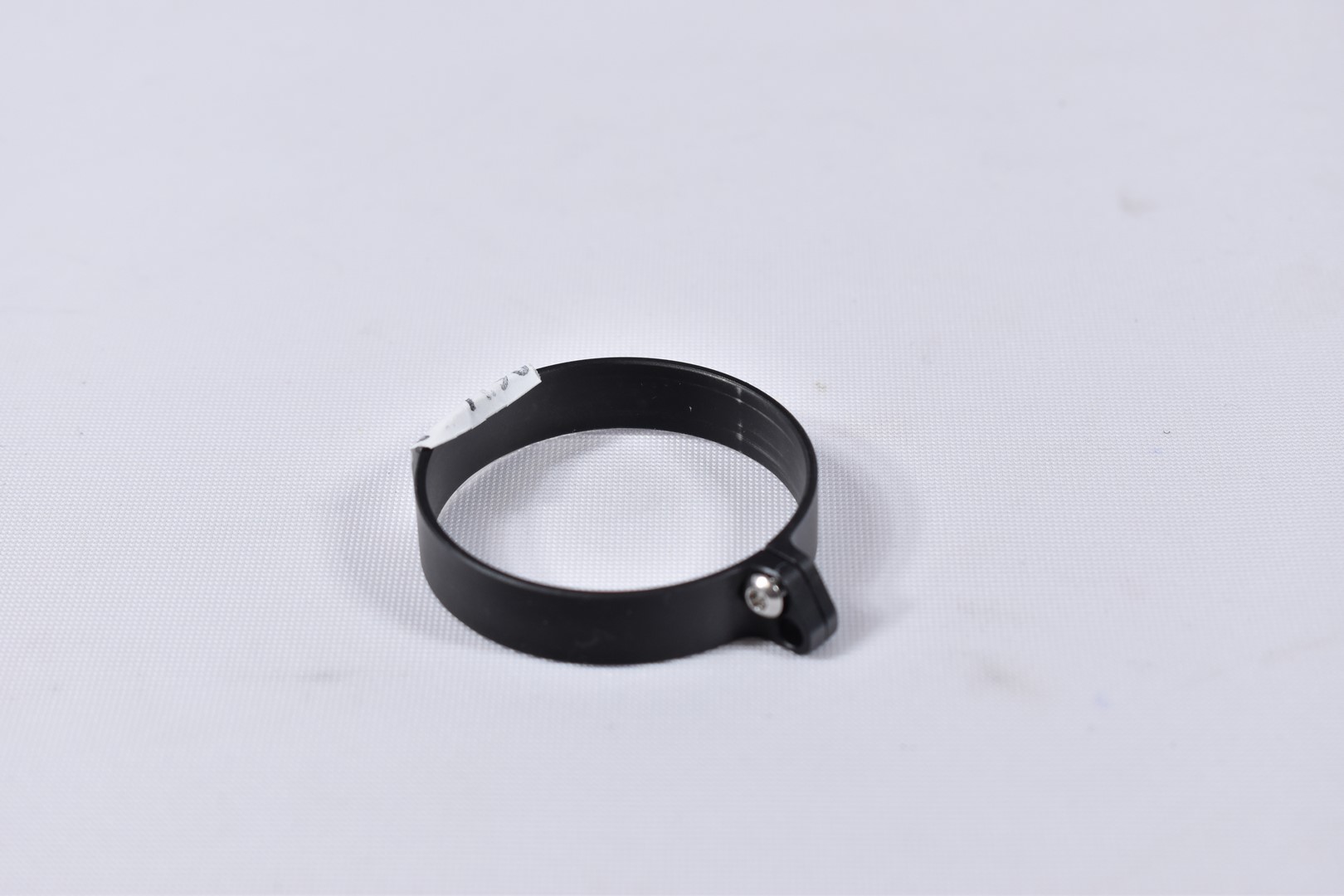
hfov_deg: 24.6
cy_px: 448
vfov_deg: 16.6
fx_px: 3080
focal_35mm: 82
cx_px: 672
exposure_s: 1/60
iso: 640
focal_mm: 55
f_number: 5.6
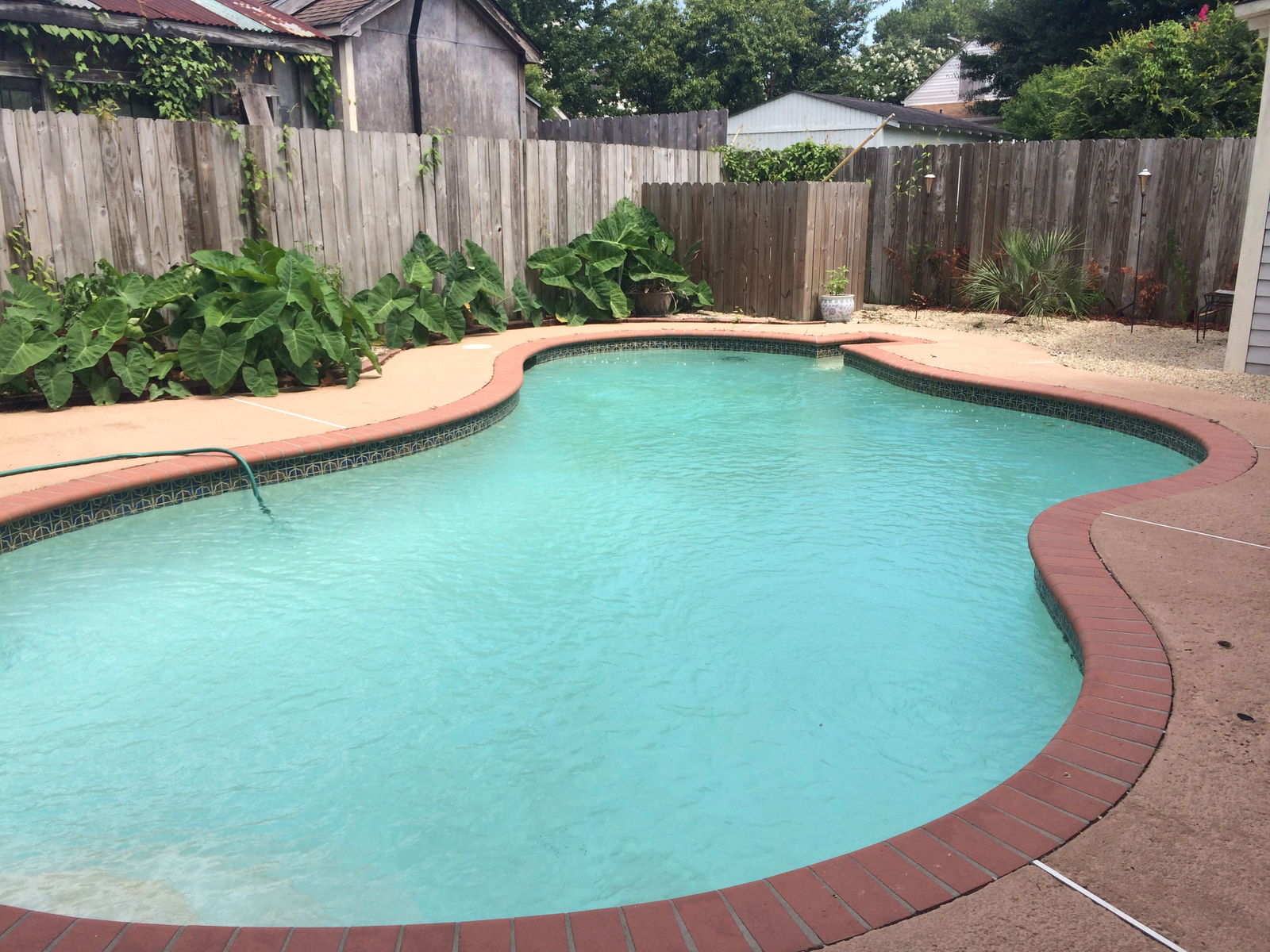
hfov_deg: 61.7
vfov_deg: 48.2
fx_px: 1064
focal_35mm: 29
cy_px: 476
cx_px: 635
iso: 32
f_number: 2.2
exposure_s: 1/1466
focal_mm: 4.15
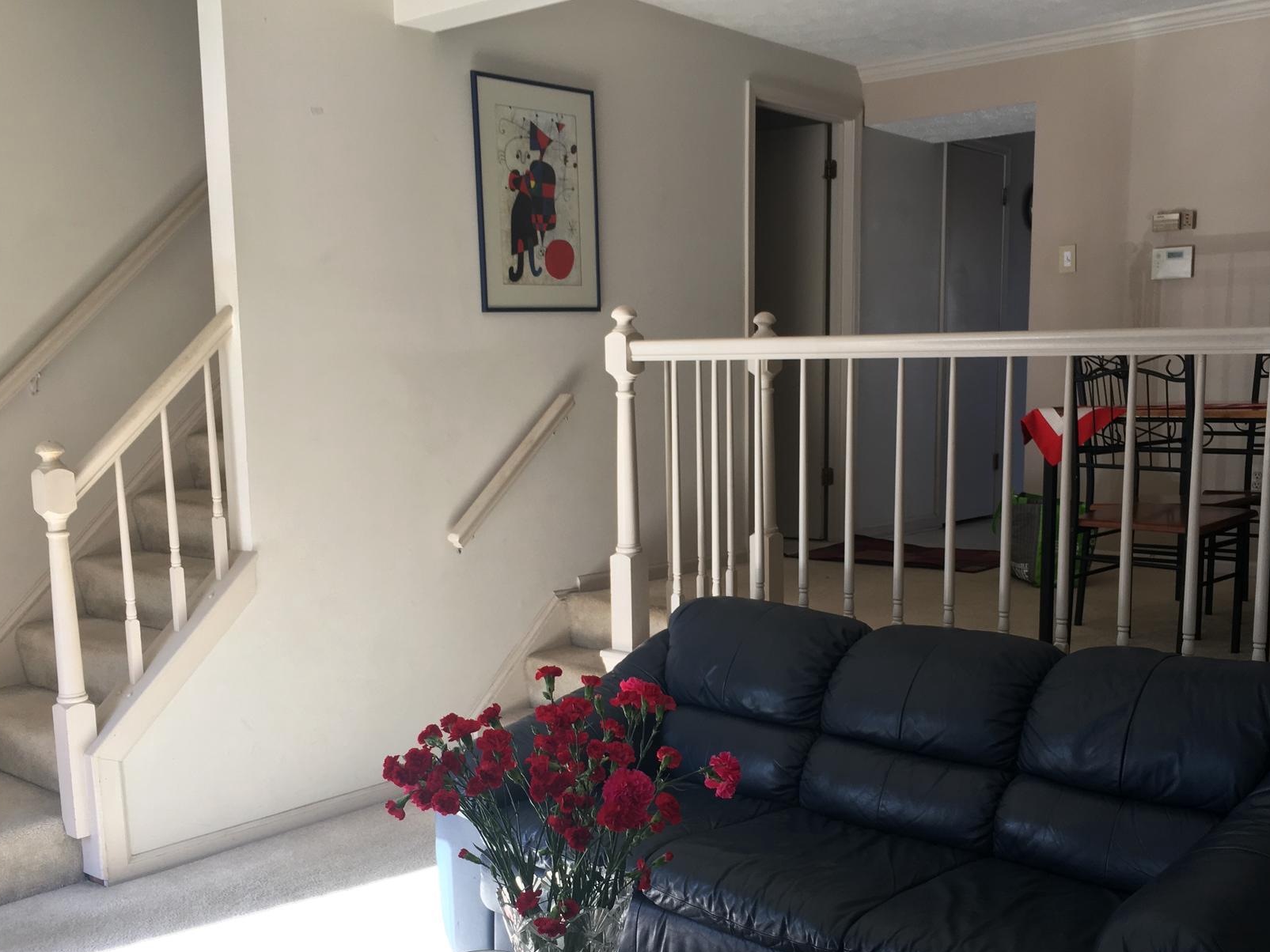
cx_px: 685
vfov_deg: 38.5
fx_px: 1358
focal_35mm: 37
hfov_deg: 50.1
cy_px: 569
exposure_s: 1/60
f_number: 2.2
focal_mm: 4.15
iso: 32
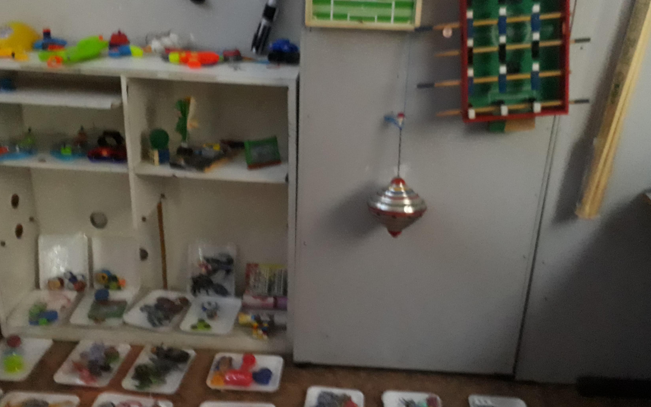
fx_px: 639
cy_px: 189
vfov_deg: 35.3
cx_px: 342
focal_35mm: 36
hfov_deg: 54.0
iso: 800
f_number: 1.9
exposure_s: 1/10
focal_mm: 3.6
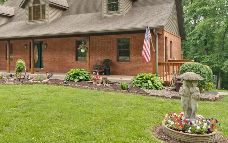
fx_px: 224
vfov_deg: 35.2
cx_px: 66
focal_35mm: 36
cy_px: 59
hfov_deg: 52.3
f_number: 10
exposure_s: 1/40
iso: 800
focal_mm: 10
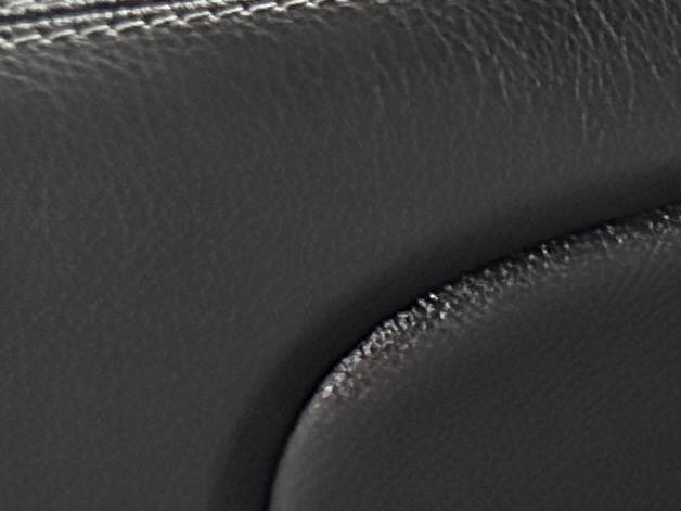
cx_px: 1935
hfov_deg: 10.1
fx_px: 3030
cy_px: 521
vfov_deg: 9.6
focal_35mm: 154
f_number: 1.78
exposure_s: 1/40
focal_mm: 6.86
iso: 1000
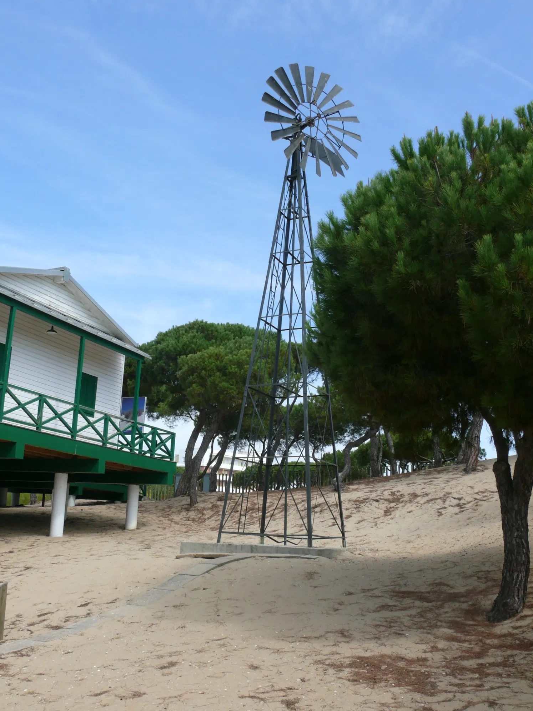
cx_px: 262
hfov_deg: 39.7
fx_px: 739
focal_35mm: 36
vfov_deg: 51.4
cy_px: 346
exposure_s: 1/320
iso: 100
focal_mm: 7.4
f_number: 5.6
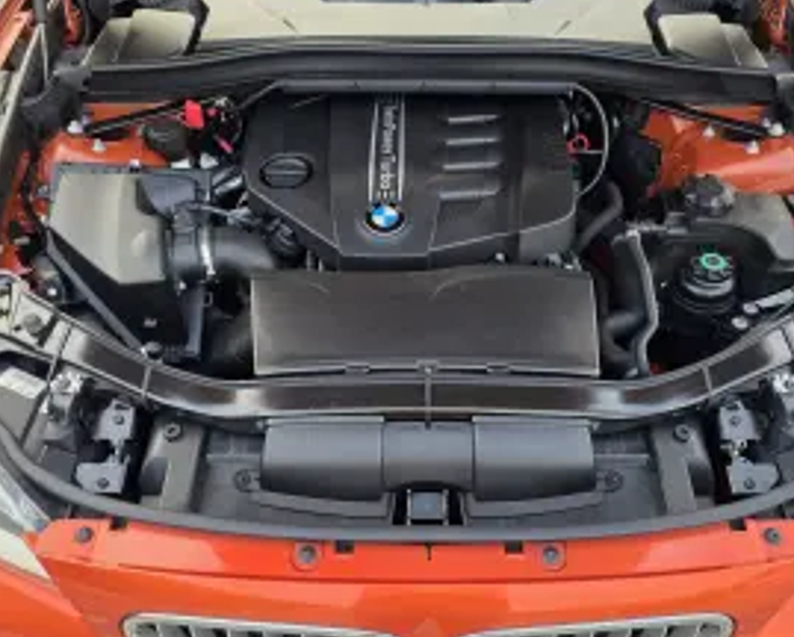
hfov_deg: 58.6
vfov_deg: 48.5
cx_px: 425
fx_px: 706
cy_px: 360
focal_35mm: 30
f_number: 1.7
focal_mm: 6.25
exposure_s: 1/65.6
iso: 80
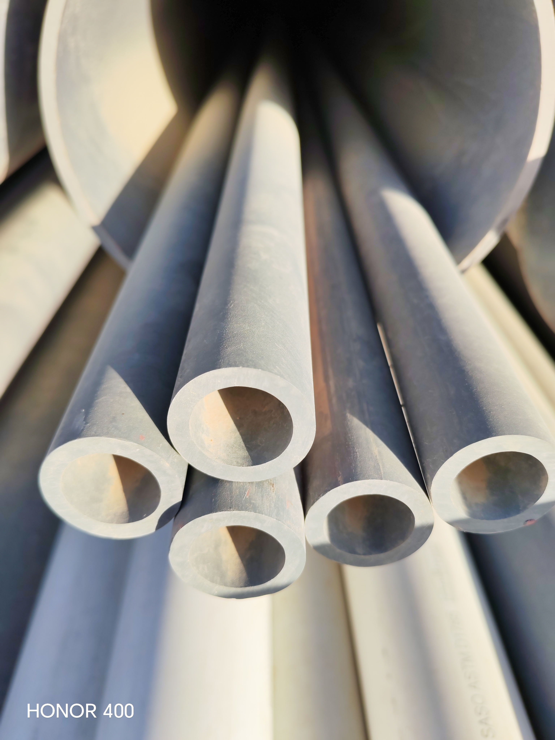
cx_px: 278
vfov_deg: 65.3
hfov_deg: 51.4
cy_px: 370
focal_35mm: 27
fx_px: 577
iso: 50
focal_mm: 6.12
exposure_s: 1/510
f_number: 1.9
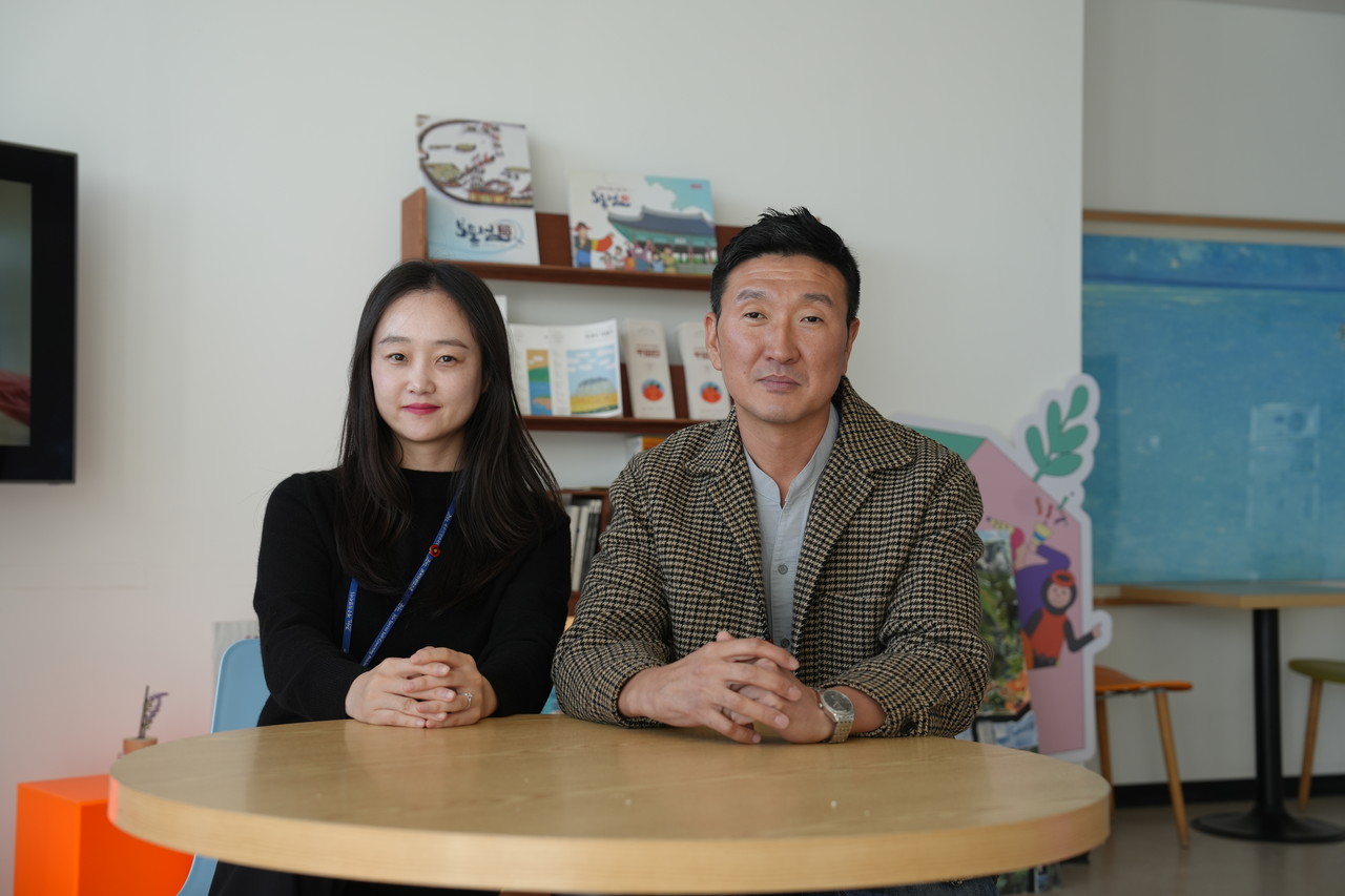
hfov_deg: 40.3
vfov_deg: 27.5
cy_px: 448
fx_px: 1830
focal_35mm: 49
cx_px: 672
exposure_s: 1/160
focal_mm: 49
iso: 250
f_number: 4
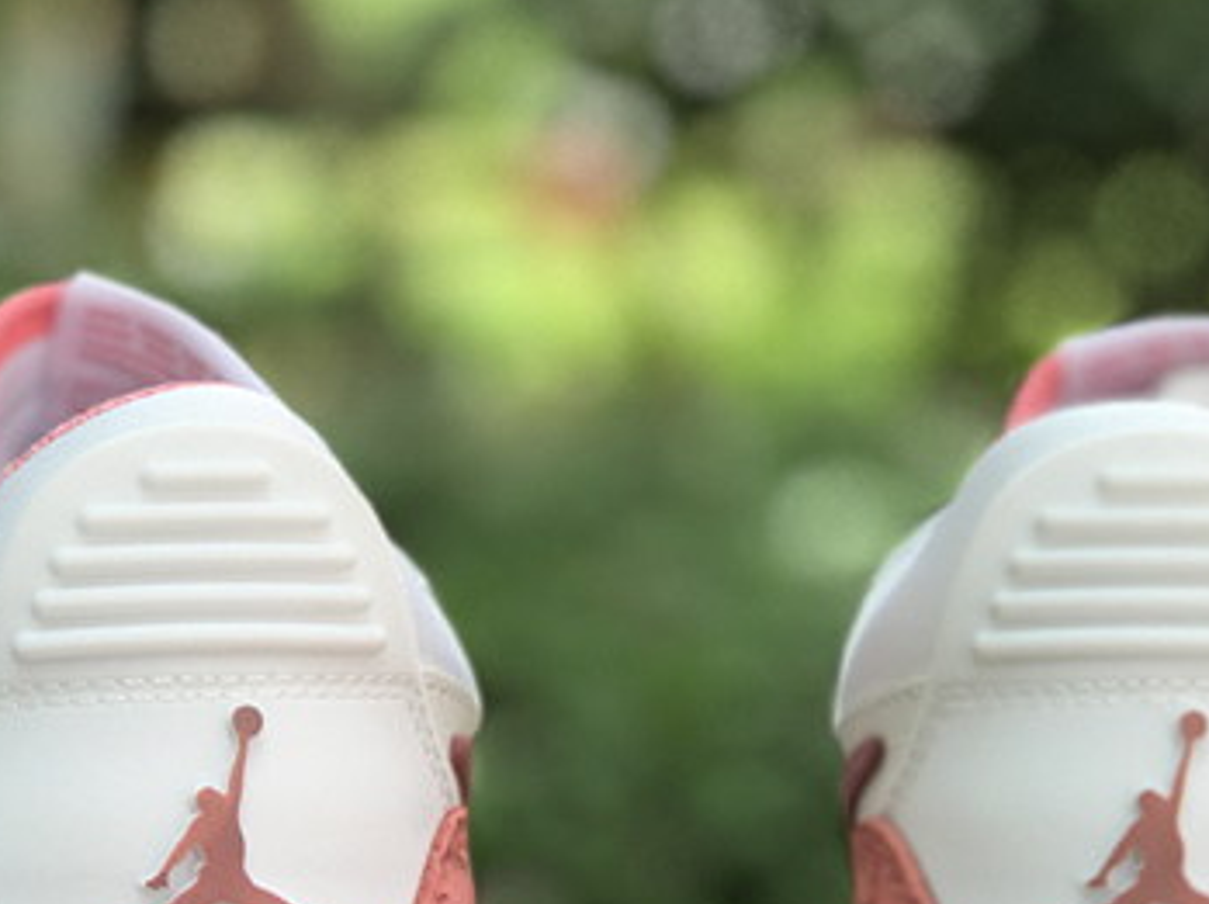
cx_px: 703
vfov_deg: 12.2
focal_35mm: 121
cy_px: 778
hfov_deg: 16.3
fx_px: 4222
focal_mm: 6.6
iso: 20
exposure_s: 1/118
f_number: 2.8
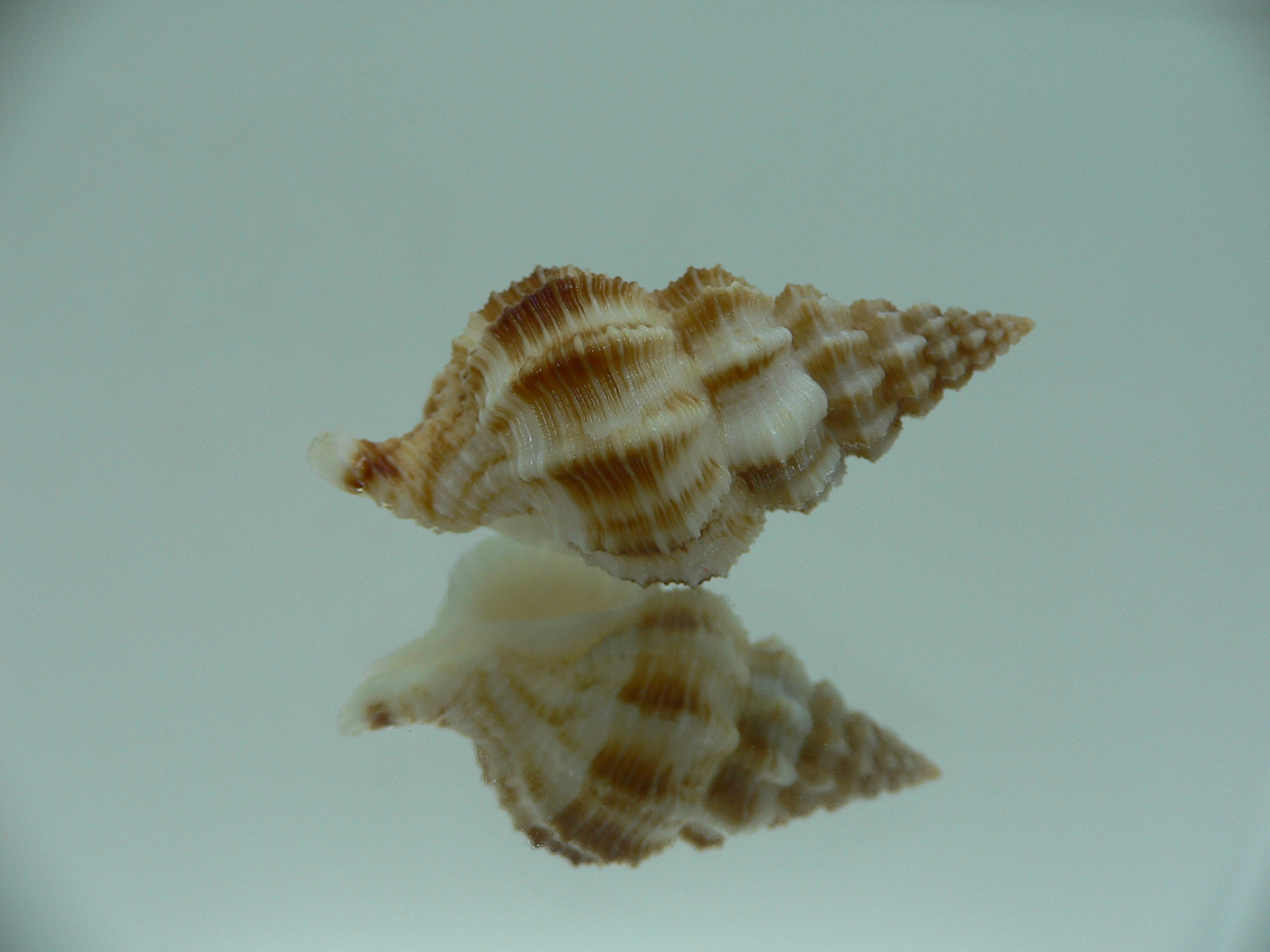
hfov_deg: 52.6
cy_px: 476
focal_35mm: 35
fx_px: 1284
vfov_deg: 40.7
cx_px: 635
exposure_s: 1/60
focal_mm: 4.6
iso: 80
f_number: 2.8
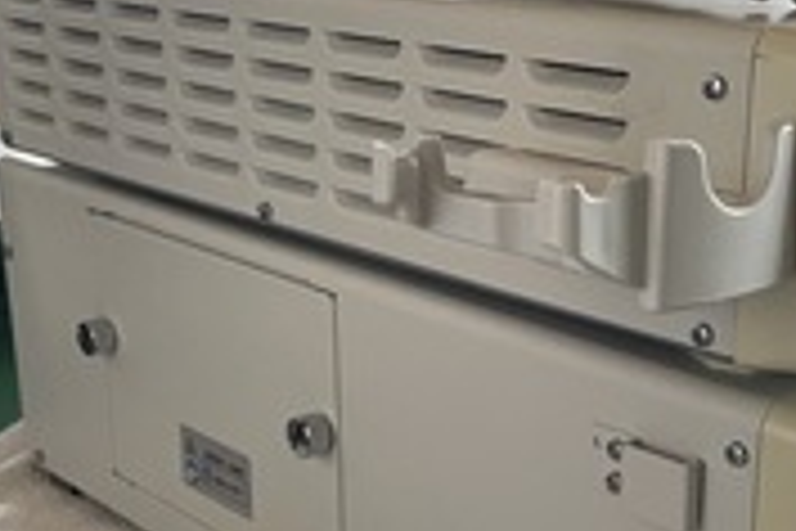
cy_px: 414
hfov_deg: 32.1
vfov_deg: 22.0
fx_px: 1349
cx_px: 630
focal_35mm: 61
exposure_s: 1/50
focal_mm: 4.2
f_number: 1.6
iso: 400
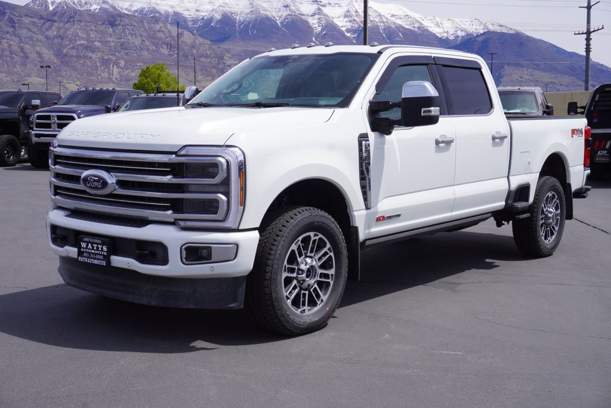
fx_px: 764
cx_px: 306
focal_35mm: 45
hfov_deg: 43.6
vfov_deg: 29.9
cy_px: 204
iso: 100
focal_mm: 30
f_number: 11
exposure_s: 1/200
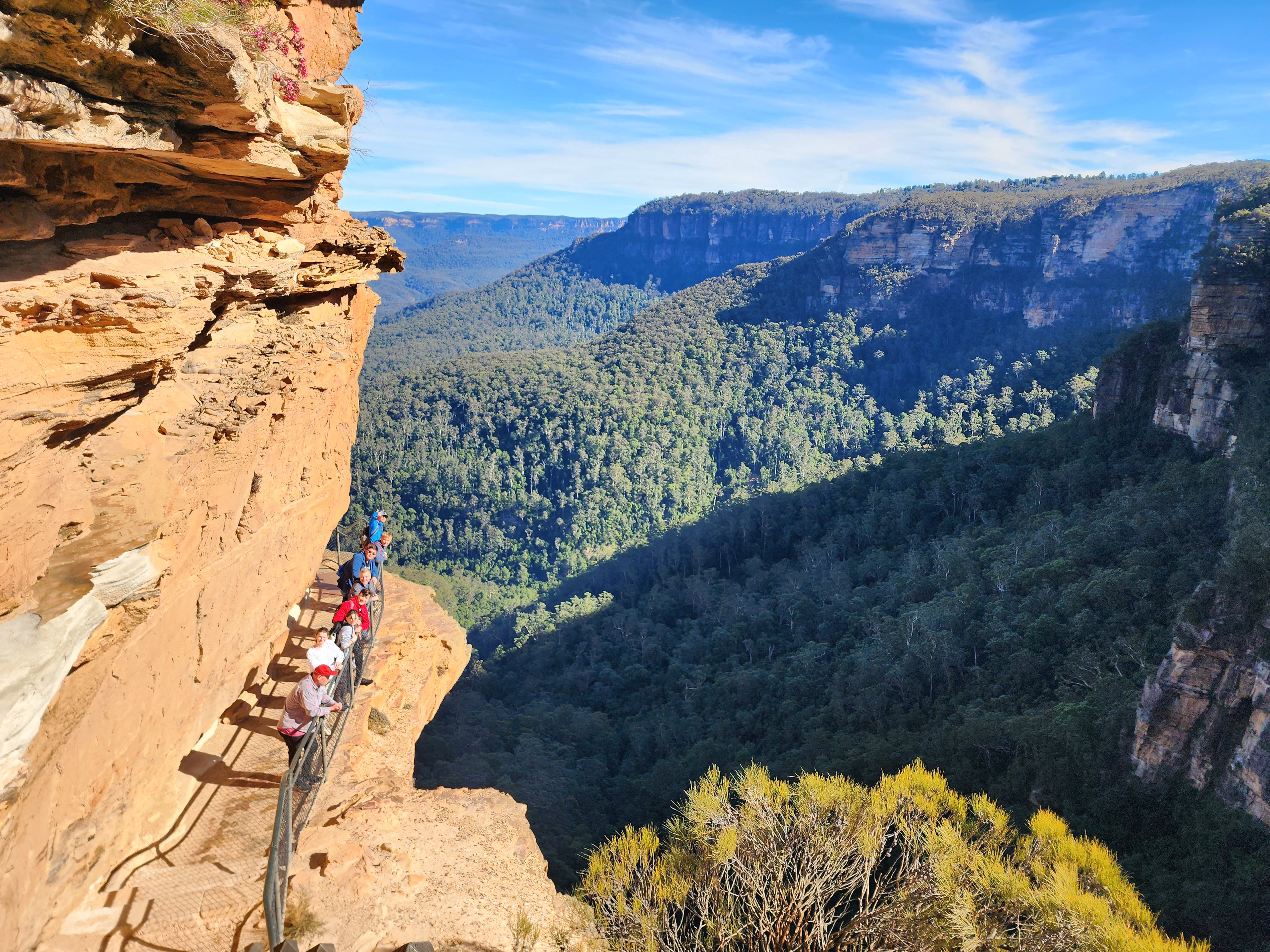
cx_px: 647
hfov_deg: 71.6
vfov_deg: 56.8
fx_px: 881
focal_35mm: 24
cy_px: 485
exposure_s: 1/714
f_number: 1.8
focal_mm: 6.4
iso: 12
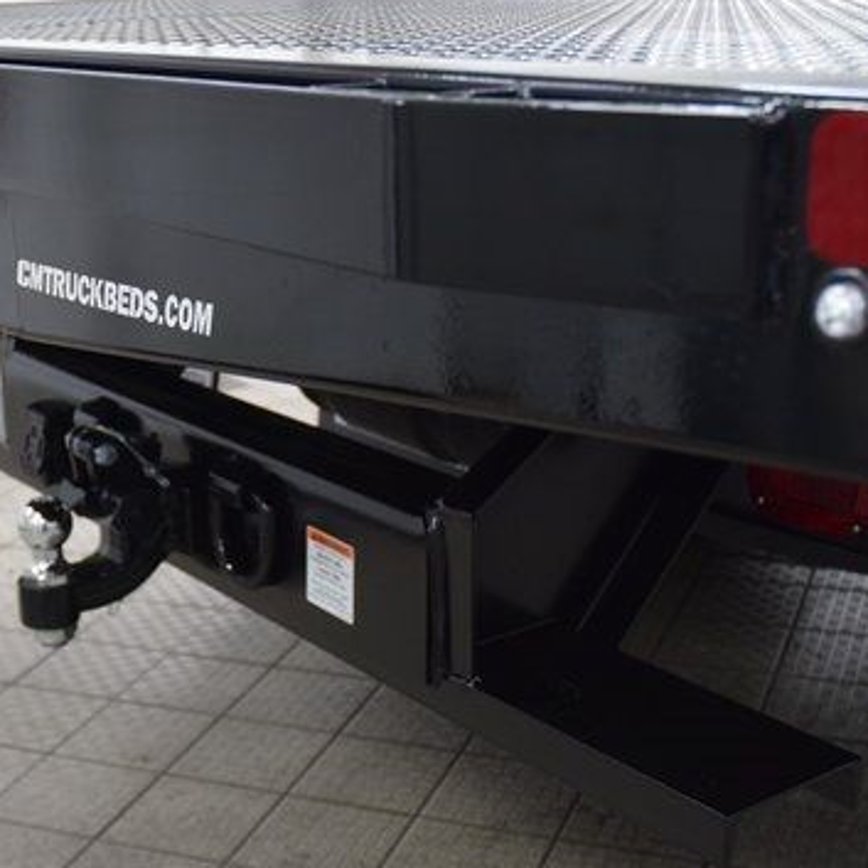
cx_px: 307
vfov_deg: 29.6
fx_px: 1639
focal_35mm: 58
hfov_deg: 29.5
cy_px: 508
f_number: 3.8
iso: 1600
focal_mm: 25
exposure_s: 1/50
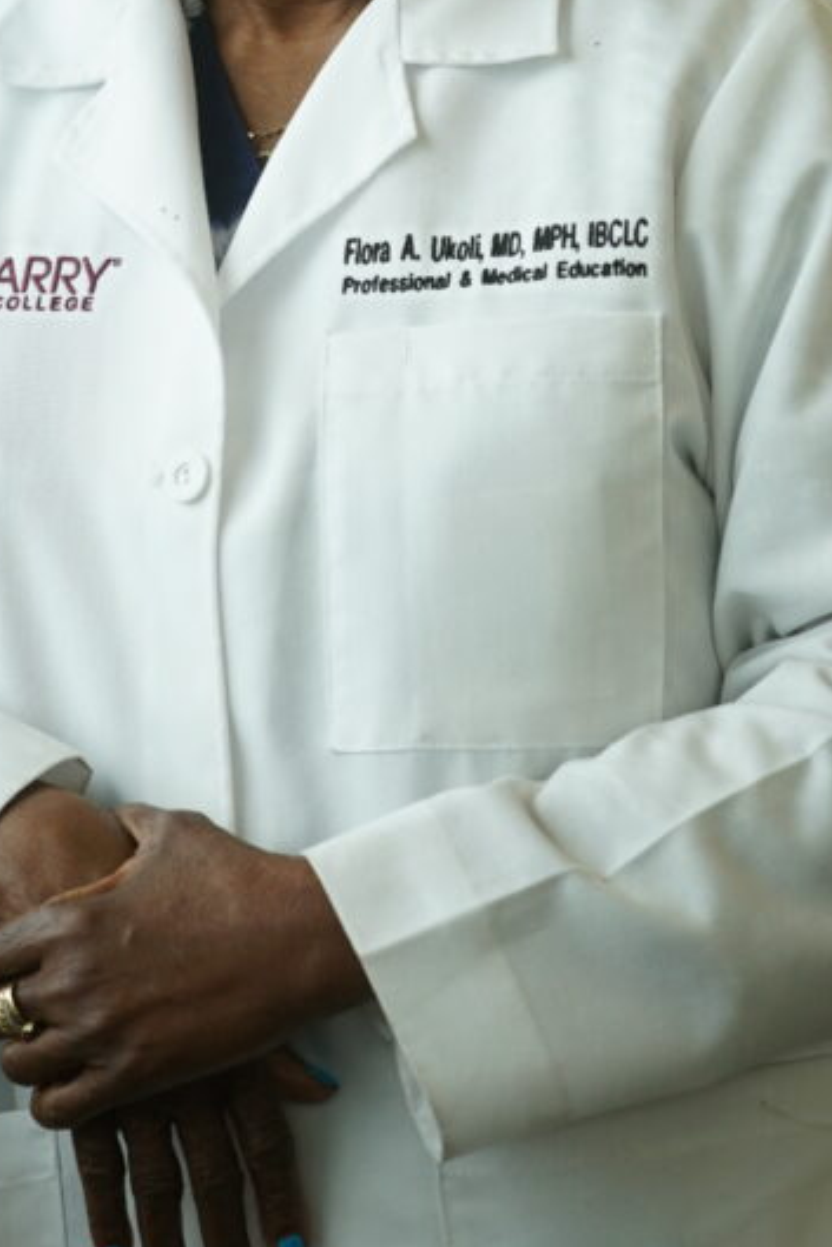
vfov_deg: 4.7
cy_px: 137
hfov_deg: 3.2
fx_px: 15069
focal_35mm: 435
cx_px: 342
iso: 640
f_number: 2.8
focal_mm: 200
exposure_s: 1/1000
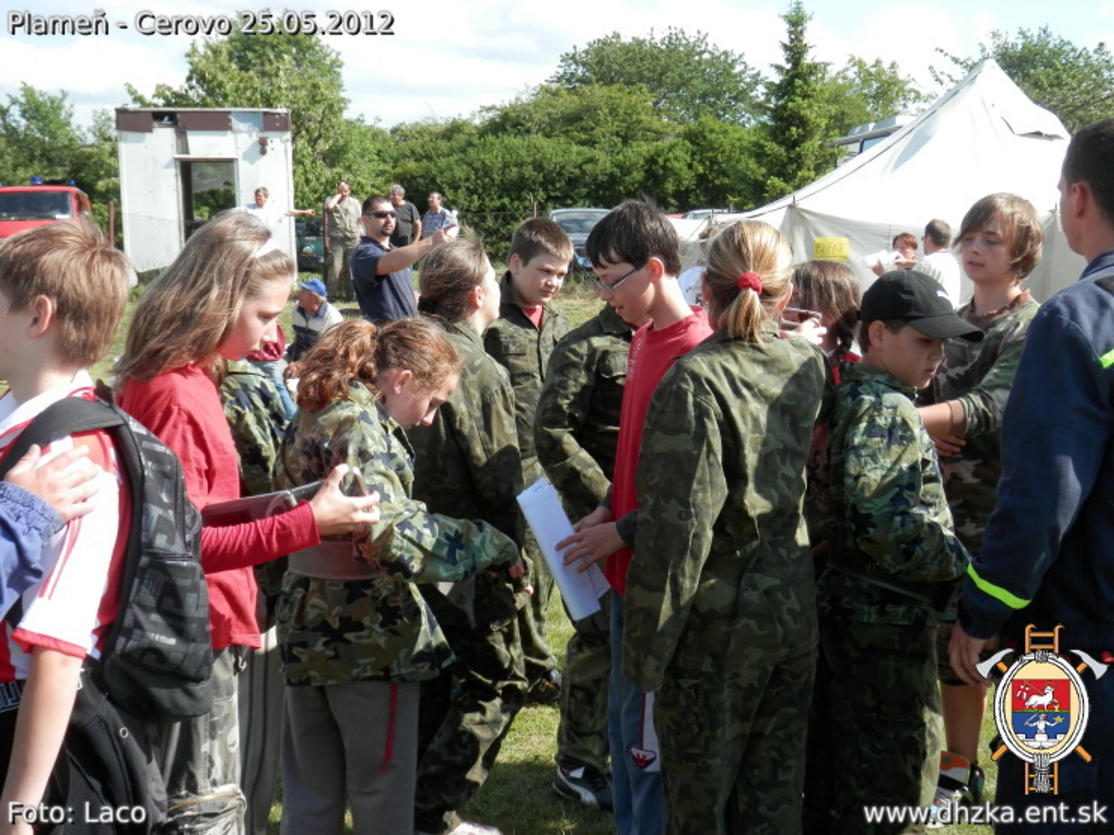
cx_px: 557
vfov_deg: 32.2
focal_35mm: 45
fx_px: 1448
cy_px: 418
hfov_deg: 42.1
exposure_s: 1/320
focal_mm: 8
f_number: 3.8
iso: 80
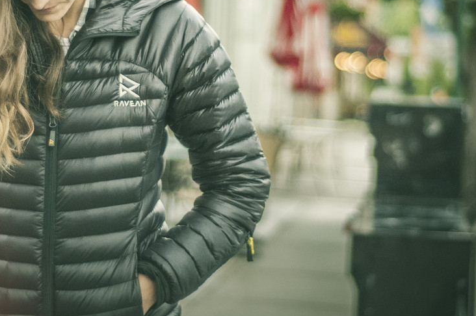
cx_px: 202
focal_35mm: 136
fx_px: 1796
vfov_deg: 10.0
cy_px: 80
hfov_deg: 15.1
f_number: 1.8
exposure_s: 1/1250
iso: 1400
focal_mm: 50
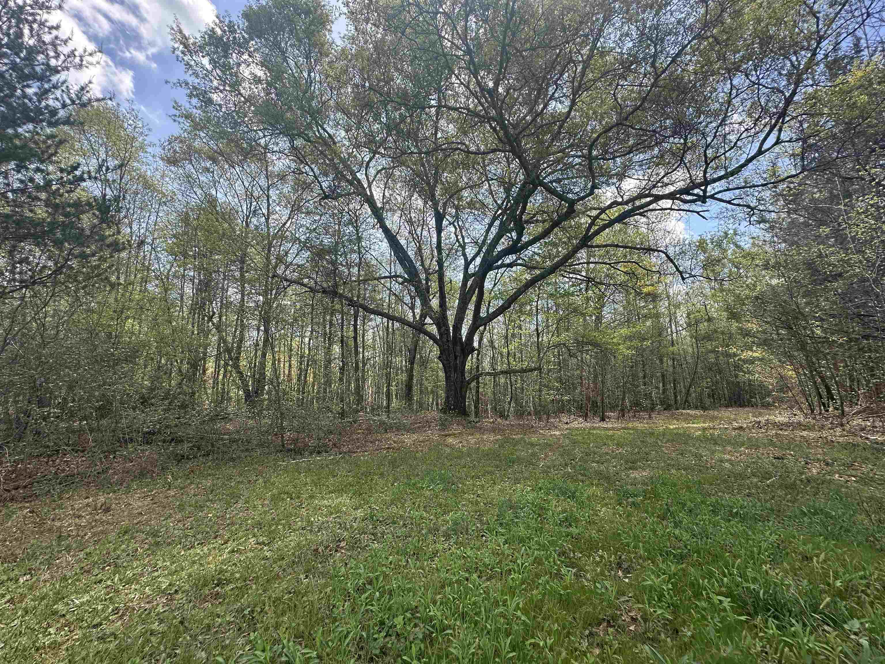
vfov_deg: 85.7
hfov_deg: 102.1
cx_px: 442
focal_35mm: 14
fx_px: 358
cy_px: 332
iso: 40
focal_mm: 2.22
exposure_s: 1/725
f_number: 2.2
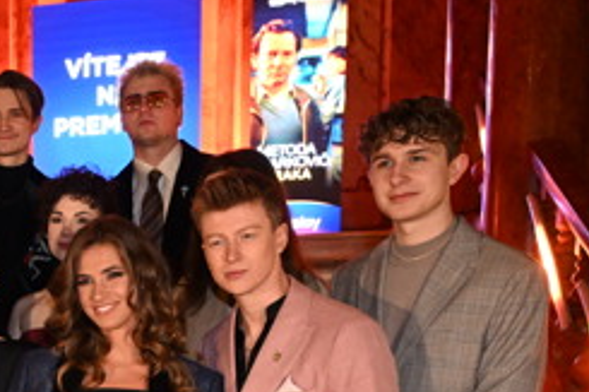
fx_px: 1292
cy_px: 515
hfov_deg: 23.2
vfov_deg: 16.3
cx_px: -147
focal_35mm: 79
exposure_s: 1/50
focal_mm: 28
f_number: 5
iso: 4000
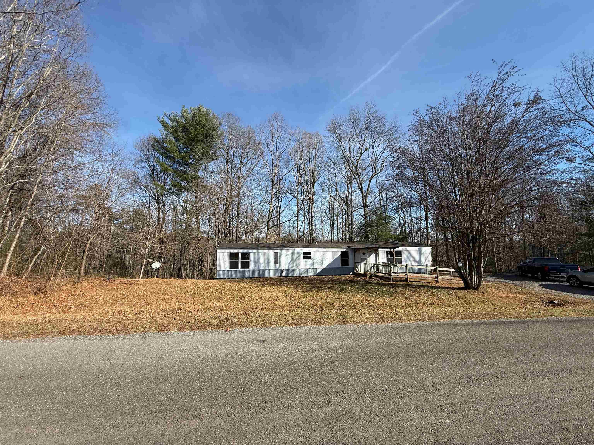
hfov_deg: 102.1
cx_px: 297
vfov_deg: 85.7
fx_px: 240
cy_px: 222
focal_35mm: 14
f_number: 2.2
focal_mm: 2.22
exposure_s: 1/1368
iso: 50
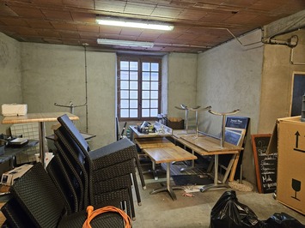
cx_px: 152
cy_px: 114
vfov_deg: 58.9
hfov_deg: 73.9
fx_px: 203
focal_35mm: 23
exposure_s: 1/100
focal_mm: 5.4
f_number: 1.8
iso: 1000
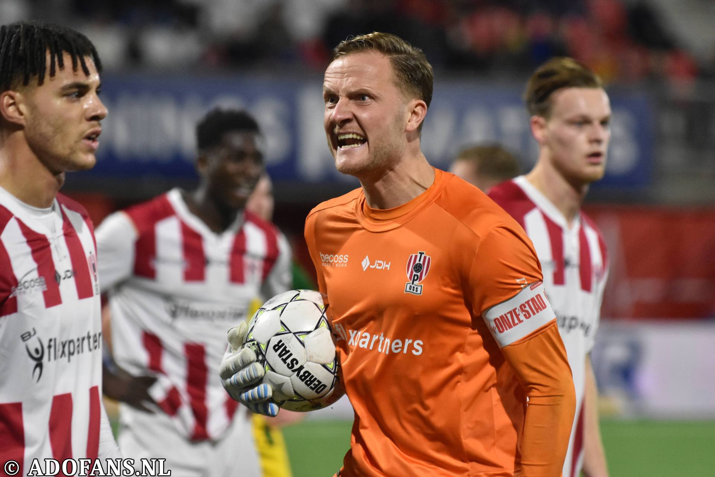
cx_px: 358
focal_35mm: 270
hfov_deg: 7.6
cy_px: 238
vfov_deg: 5.1
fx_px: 5362
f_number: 2.8
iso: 2000
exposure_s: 1/640
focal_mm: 180
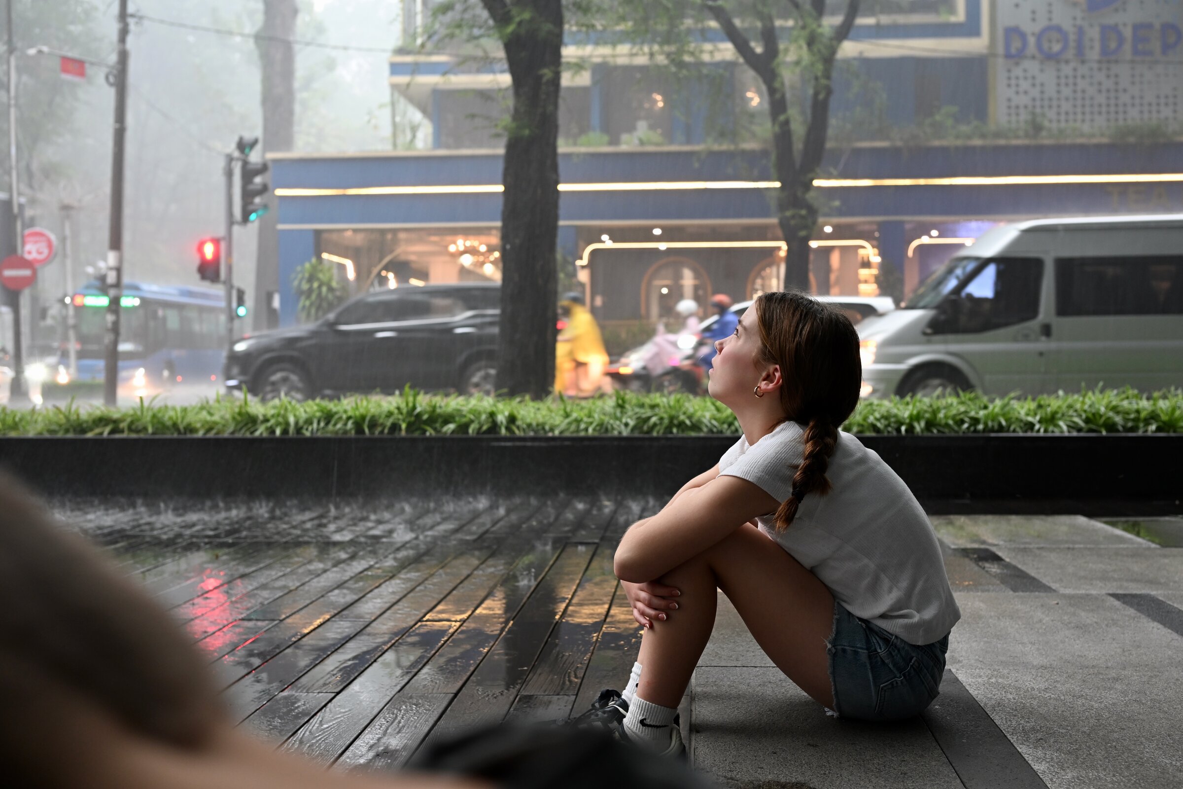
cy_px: 394
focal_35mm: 40
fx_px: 1314
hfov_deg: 48.5
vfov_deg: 33.4
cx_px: 592
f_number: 5
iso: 800
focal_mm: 40
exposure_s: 1/30
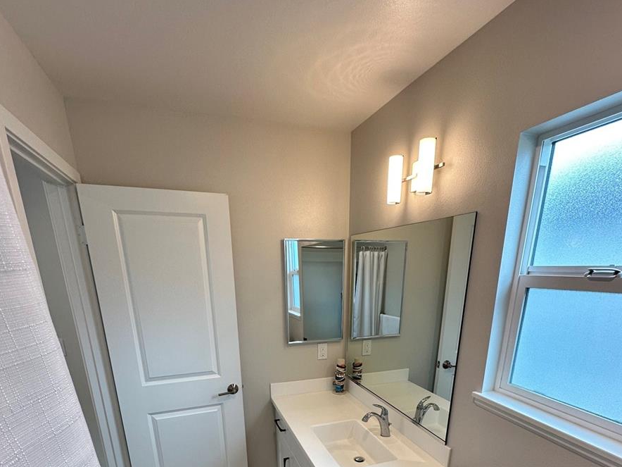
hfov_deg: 84.7
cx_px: 312
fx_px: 341
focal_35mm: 19
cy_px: 377
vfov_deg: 62.6
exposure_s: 1/120
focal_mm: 2.22
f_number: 2.2
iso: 100
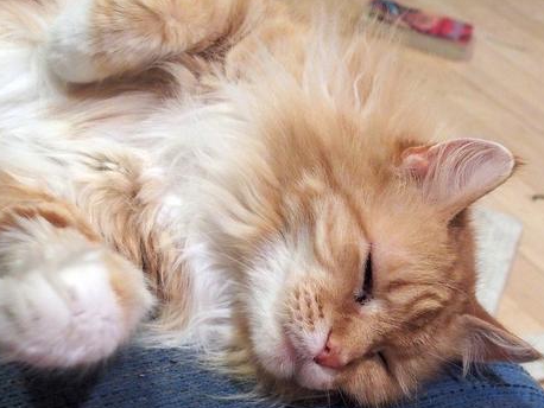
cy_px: 209
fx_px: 692
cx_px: 276
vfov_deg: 32.9
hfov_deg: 42.9
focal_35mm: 44
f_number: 2.8
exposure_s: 1/40
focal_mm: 9
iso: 800
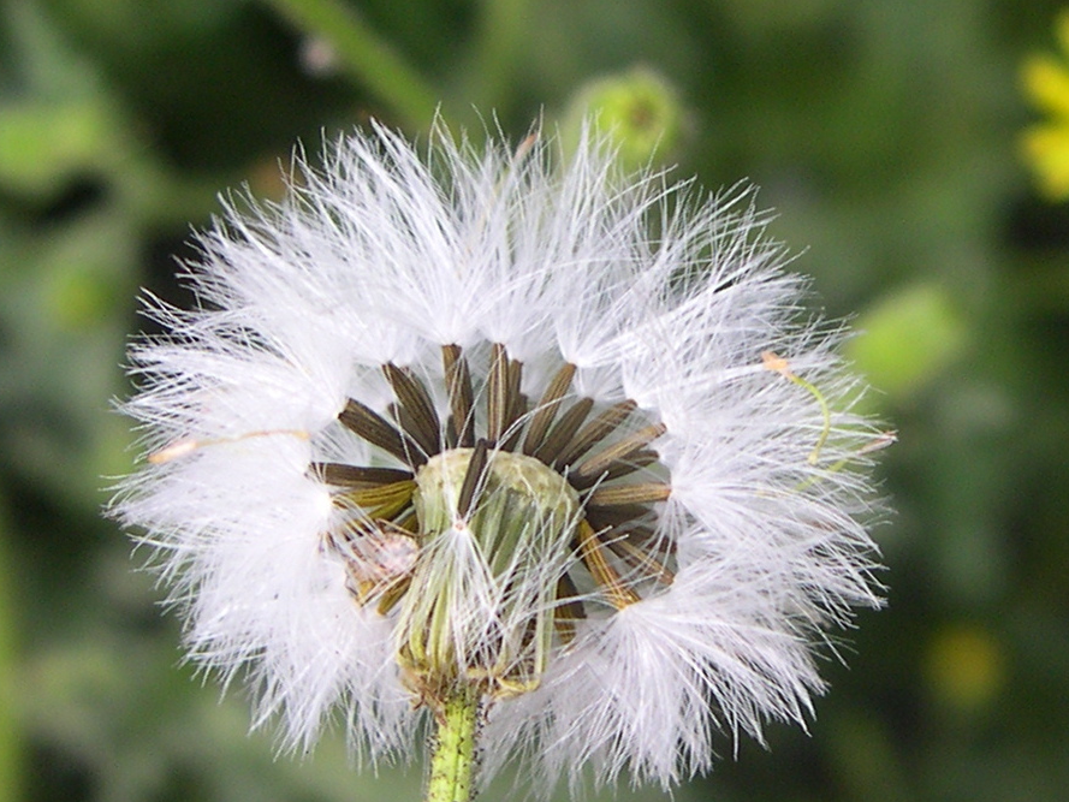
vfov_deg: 30.8
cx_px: 473
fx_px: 1452
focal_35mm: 47
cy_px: 483
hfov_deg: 40.4
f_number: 2.8
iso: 100
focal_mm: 8
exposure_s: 1/437
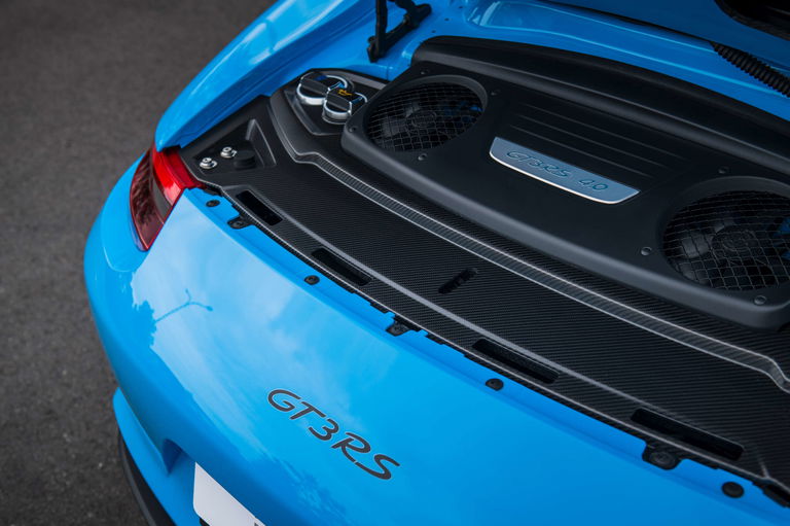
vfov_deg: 28.0
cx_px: 395
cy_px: 263
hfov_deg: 41.1
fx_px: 1053
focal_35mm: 48
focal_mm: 48
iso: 200
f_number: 5
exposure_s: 1/250
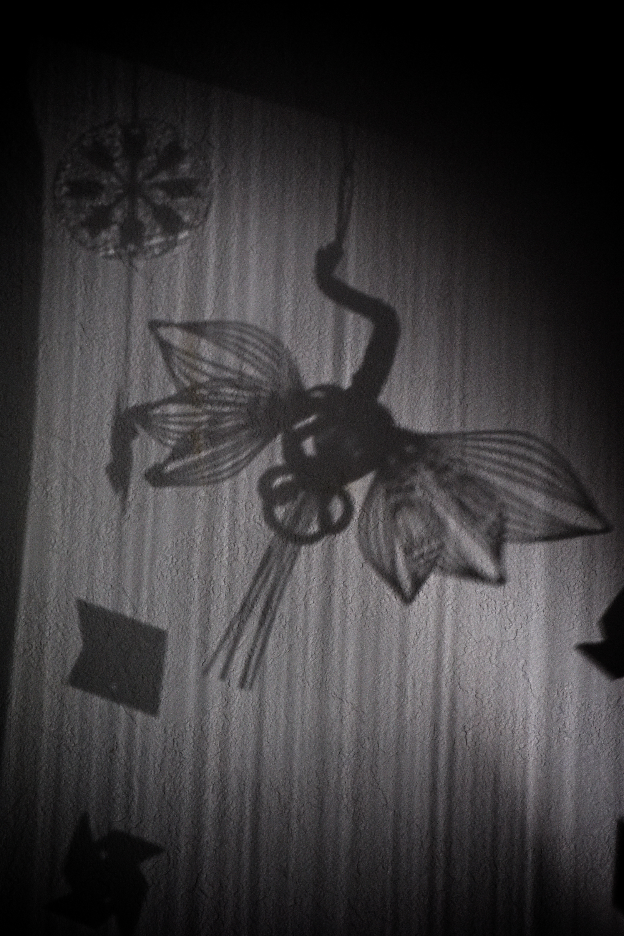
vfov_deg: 12.5
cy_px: 468
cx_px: 312
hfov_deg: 8.3
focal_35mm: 165
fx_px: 4290
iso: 640
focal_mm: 110
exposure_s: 1/250
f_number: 4.5
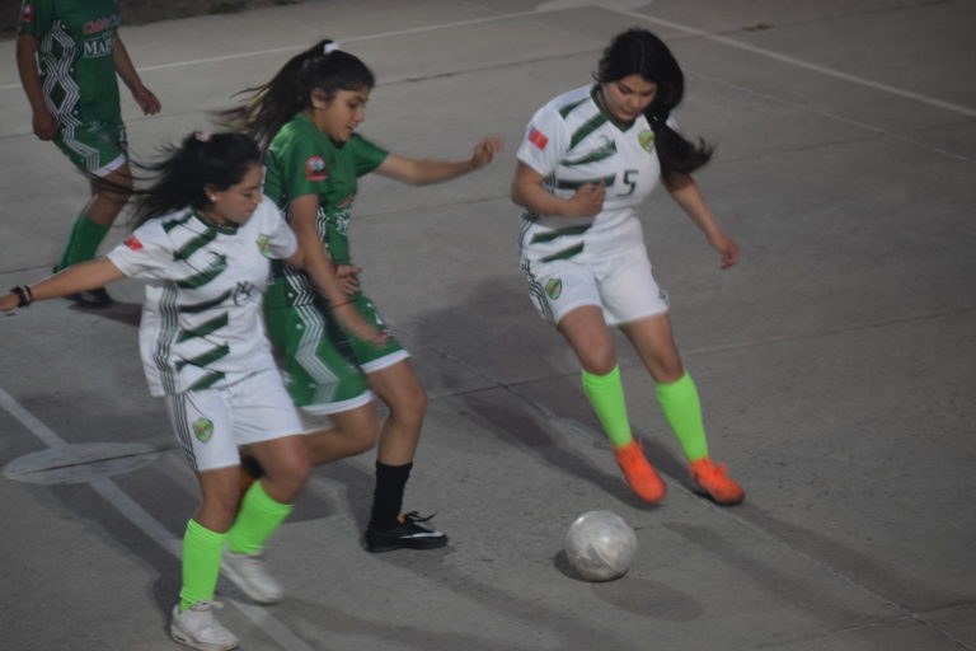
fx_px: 3863
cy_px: 326
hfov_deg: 14.4
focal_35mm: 142
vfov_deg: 9.6
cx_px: 488
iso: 3200
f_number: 4.8
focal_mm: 95
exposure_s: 1/100
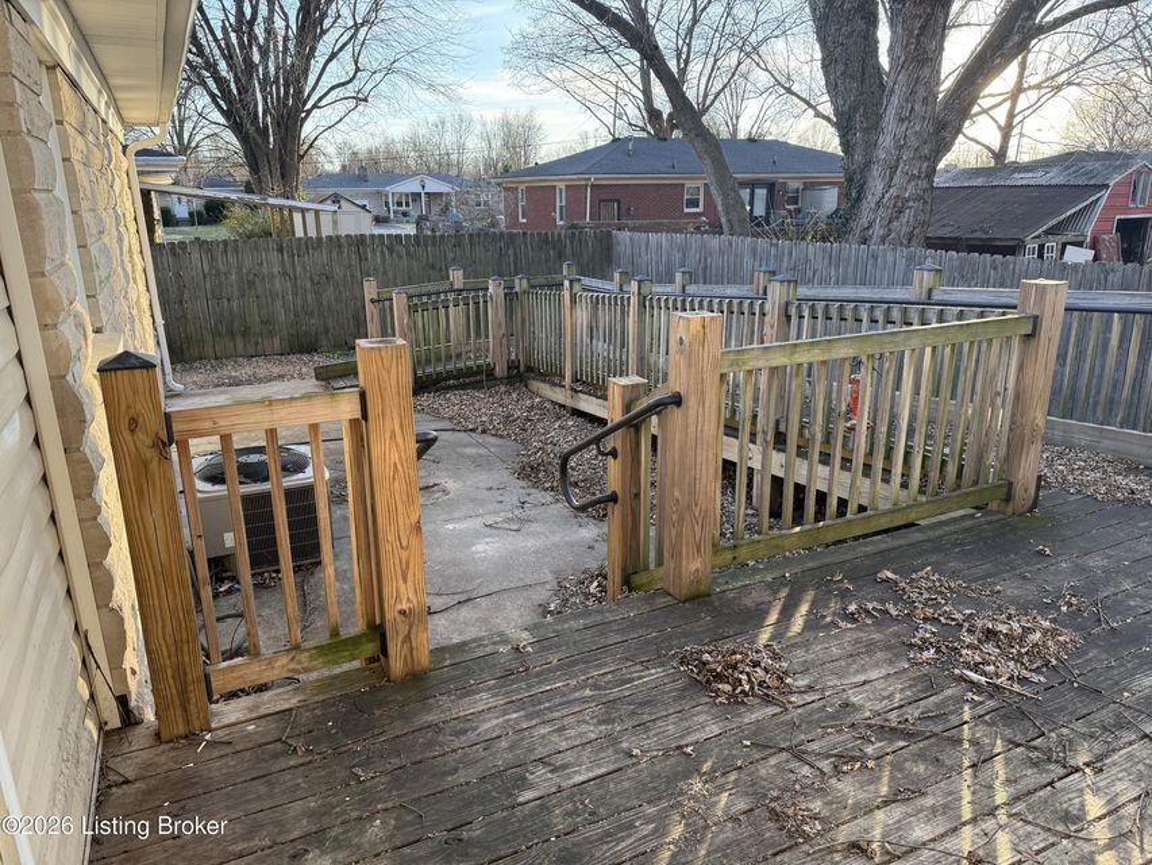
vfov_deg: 56.8
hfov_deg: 71.6
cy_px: 432
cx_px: 576
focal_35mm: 24
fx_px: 799
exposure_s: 1/385
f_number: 1.78
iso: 100
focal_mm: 6.76
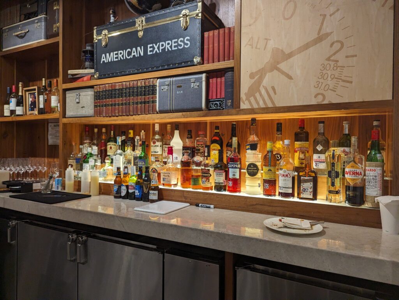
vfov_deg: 56.9
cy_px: 150
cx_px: 200
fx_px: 277
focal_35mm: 24
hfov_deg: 71.5
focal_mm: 6.81
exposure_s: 1/310
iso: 277
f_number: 1.85
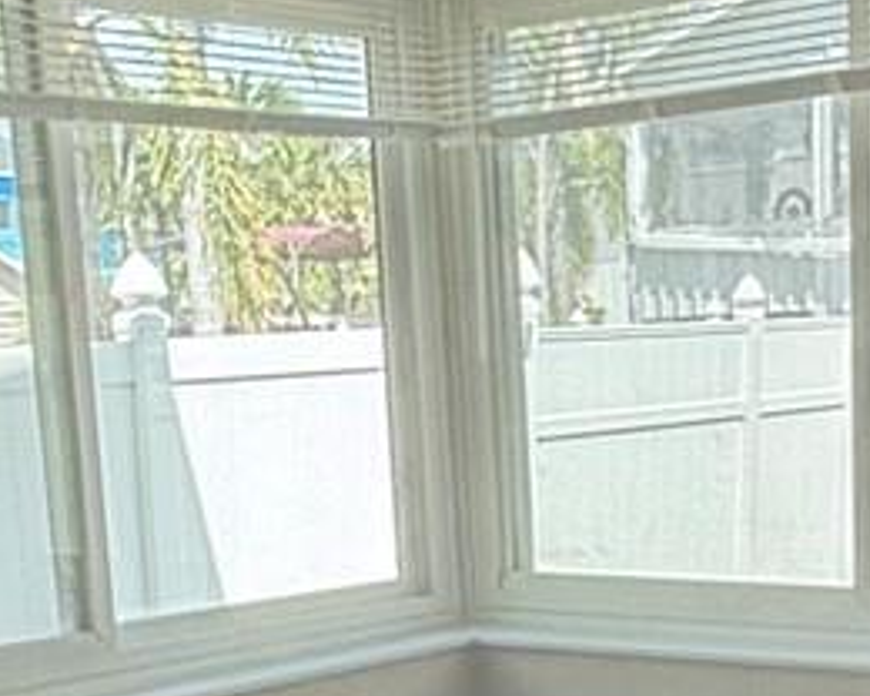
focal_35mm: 84
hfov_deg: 22.7
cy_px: 830
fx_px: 2163
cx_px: 529
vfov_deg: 17.4
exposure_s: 1/202
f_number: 2.2
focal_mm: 2.22
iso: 50
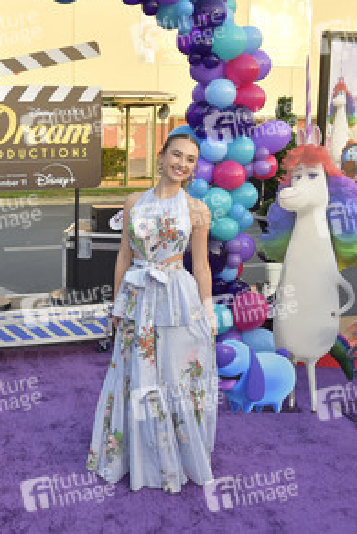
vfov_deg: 51.9
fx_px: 550
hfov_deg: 33.5
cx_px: 18
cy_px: 262
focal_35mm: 37
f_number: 6.3
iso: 640
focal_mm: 24
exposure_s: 1/250
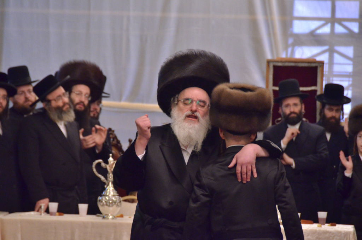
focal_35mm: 300
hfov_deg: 6.9
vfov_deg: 4.6
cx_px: 181
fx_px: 3010
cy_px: 120
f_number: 5.6
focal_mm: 200
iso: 2500
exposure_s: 1/80
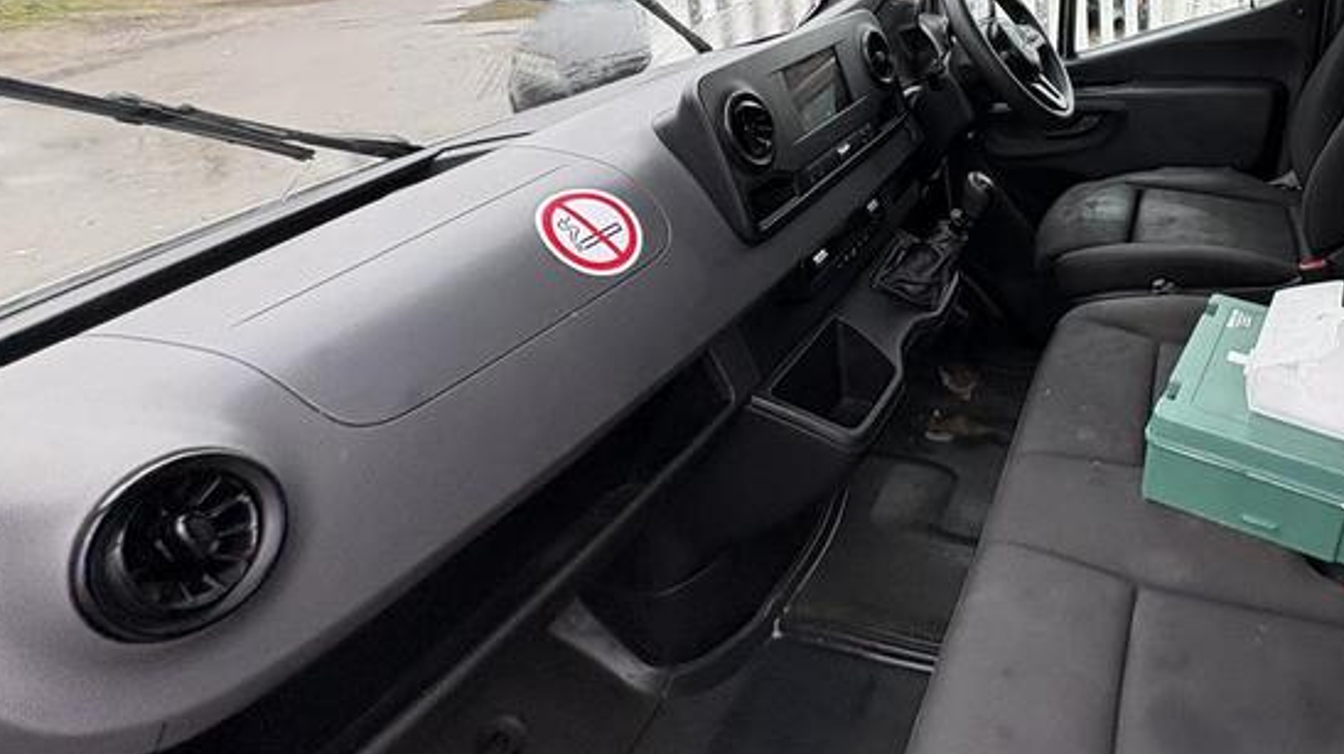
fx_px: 890
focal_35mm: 25
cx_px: 1086
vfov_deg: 42.5
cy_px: 91
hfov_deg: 66.8
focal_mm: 2.22
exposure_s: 1/99
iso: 100
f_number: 2.2
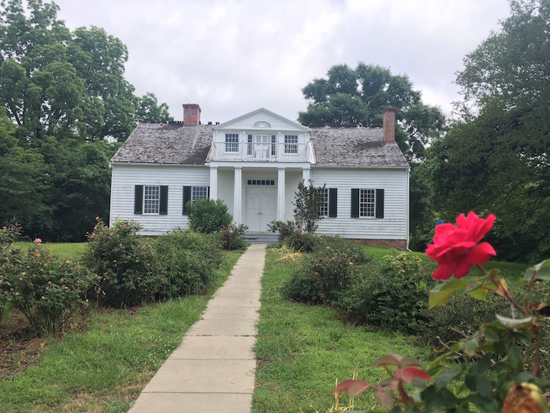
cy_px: 206
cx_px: 275
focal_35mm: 29
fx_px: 461
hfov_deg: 61.7
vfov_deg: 48.2
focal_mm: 4.15
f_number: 2.2
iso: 25
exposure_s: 1/601
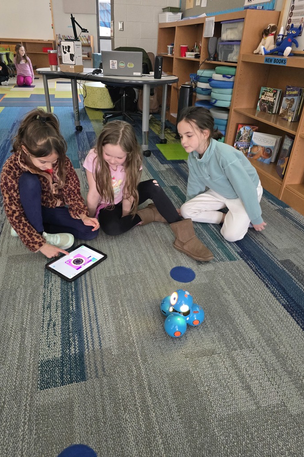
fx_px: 304
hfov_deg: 53.1
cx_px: 148
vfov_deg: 73.8
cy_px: 228
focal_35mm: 24
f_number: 1.7
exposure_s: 1/60
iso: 1250
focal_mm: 6.3
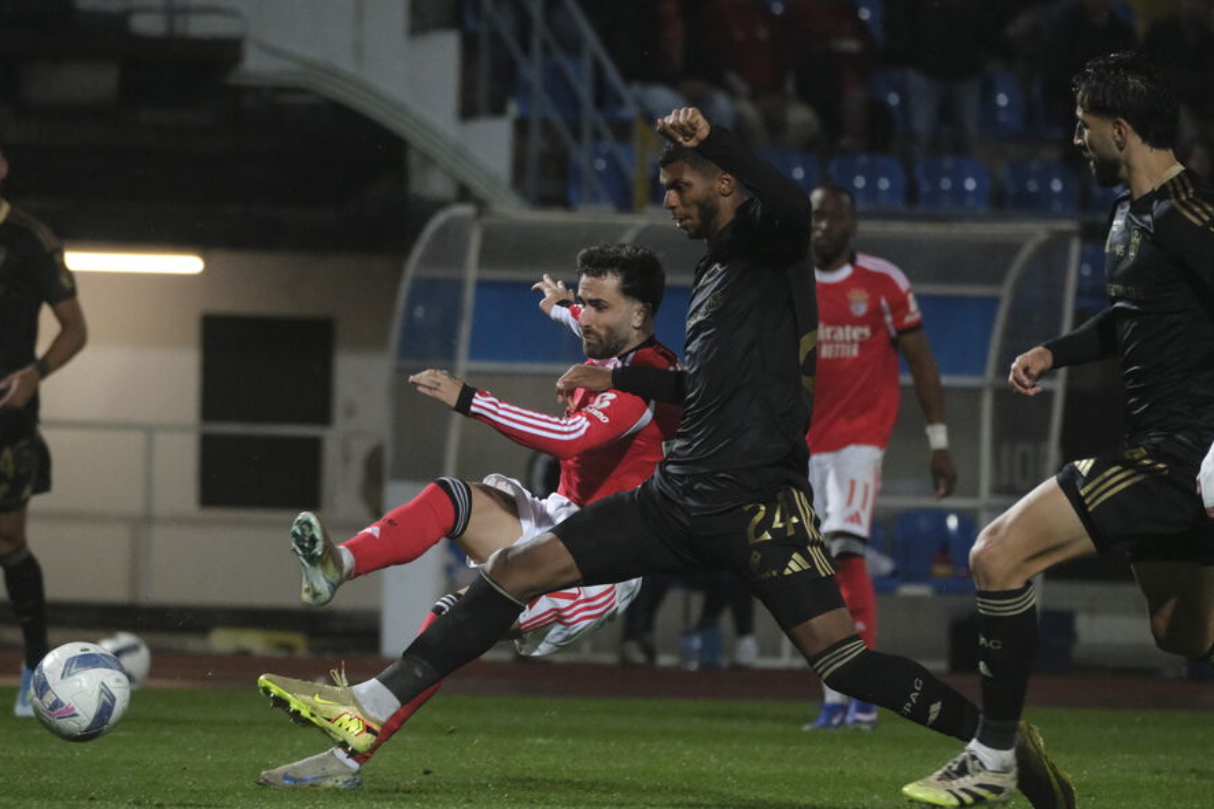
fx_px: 17467
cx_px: 610
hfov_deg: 4.0
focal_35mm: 518
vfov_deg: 2.7
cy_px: 394
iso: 8000
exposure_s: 1/1000
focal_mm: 312
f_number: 5.6
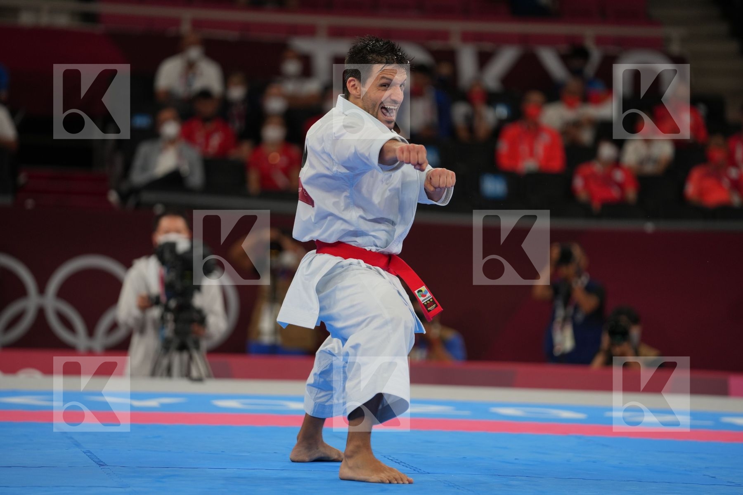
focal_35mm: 197
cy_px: 248
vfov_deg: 7.0
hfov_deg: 10.4
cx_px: 372
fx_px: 4066
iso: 500
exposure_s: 1/1000
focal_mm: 197
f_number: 2.8
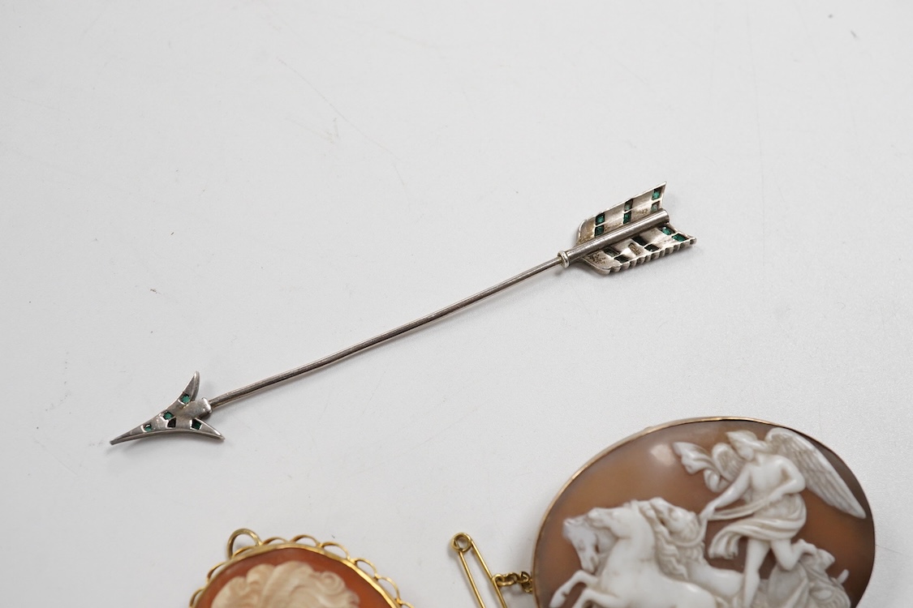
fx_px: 1141
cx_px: 456
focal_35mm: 45
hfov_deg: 43.6
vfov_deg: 29.9
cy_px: 304
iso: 2500
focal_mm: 30
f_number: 11
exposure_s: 1/200
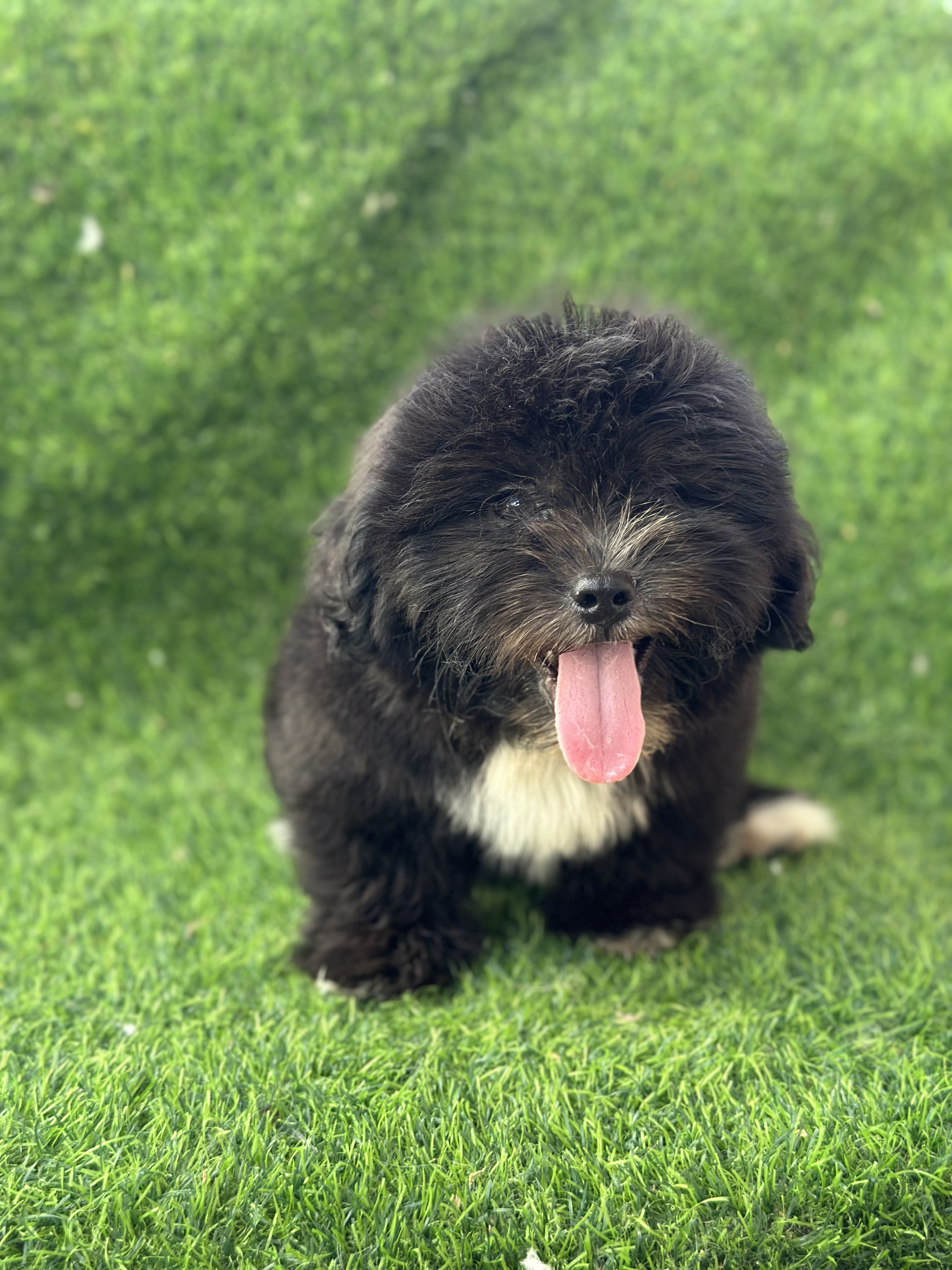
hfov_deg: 30.3
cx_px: 476
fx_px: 1760
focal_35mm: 48
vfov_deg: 39.7
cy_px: 635
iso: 200
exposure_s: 1/60
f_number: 1.78
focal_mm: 6.86
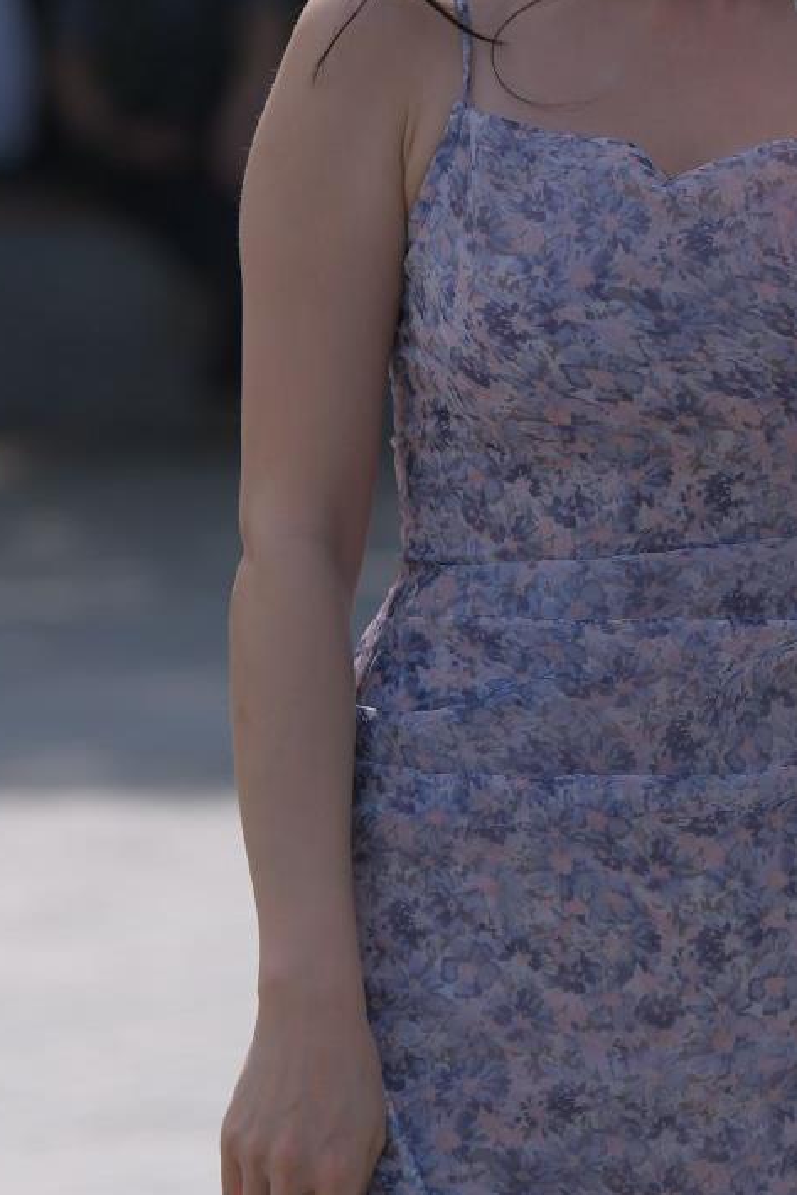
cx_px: 668
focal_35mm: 454
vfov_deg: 4.5
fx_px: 15068
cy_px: 679
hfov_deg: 3.0
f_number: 4
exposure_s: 1/1000
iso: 100
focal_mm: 130
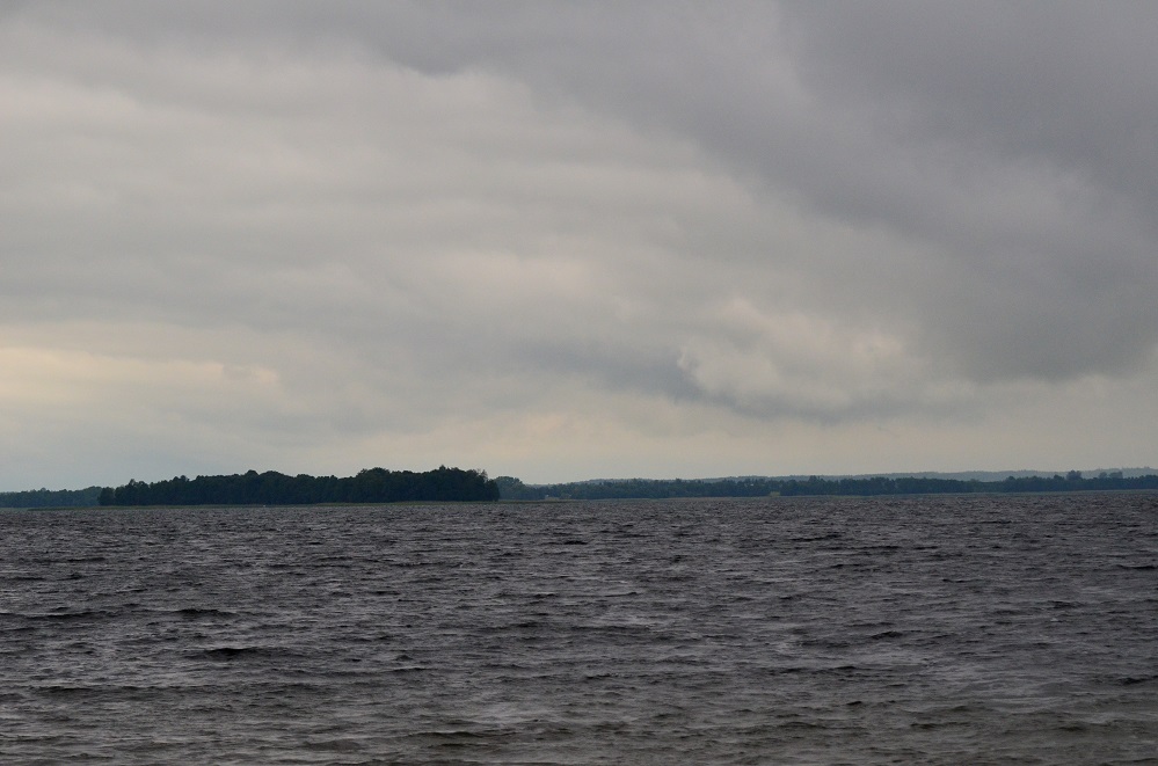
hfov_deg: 19.5
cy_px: 383
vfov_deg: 13.0
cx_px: 579
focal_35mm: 105
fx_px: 3369
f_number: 4.5
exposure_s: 1/640
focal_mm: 70
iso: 1600
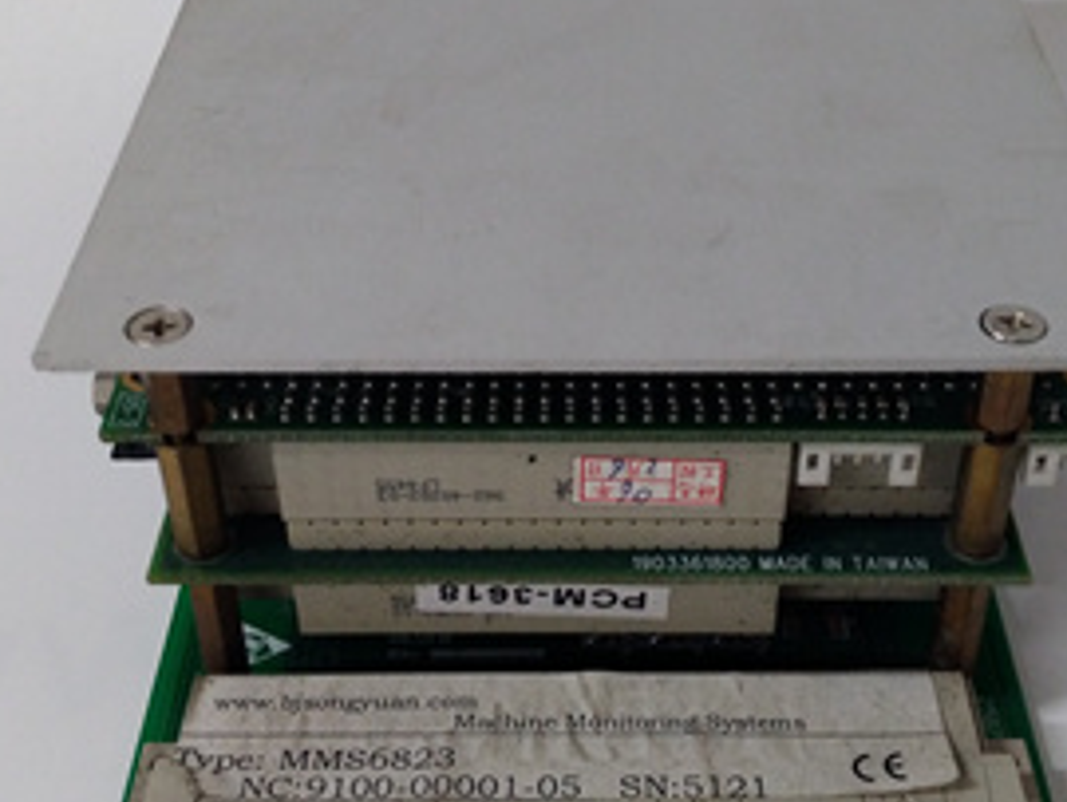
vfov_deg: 29.1
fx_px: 1543
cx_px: 601
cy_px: 310
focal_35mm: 50
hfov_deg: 38.1
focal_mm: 3.79
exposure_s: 1/33
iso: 362
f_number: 2
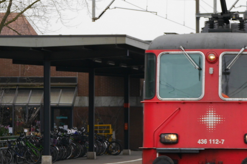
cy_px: 88
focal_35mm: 236
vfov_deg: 5.8
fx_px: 1619
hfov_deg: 8.7
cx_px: 198
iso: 160
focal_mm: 65
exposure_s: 1/250
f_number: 5
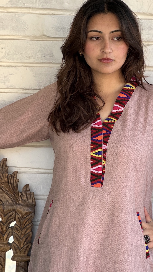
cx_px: 103
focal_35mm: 100
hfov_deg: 12.1
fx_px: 721
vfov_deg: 21.4
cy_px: 126
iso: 64
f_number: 2.8
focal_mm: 9
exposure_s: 1/99
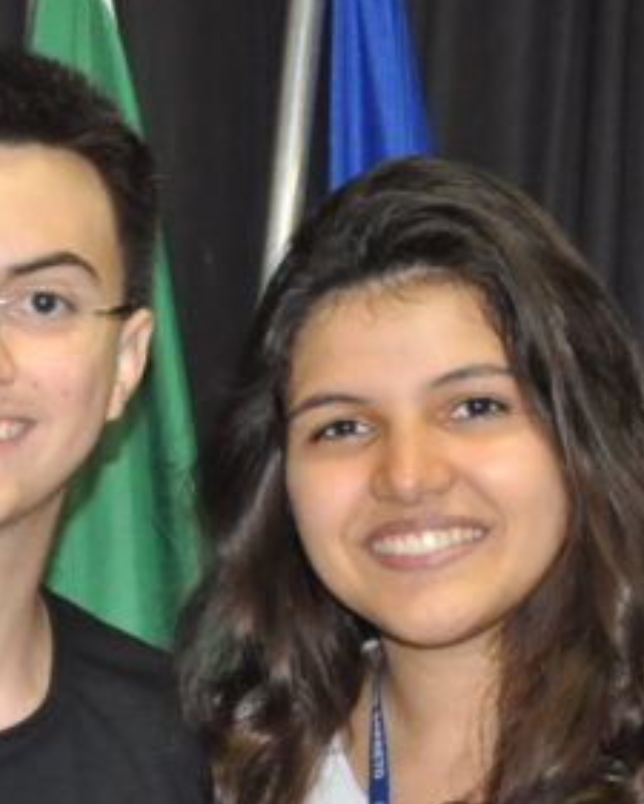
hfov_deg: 10.5
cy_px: 581
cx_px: 60
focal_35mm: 146
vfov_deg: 13.2
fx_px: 3477
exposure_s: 1/60
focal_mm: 38
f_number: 5.6
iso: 2500
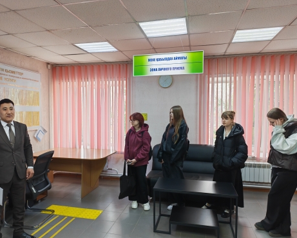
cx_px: 137
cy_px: 123
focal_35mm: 26
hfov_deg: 65.9
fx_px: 229
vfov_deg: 54.9
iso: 400
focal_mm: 6.12
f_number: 1.9
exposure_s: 1/100
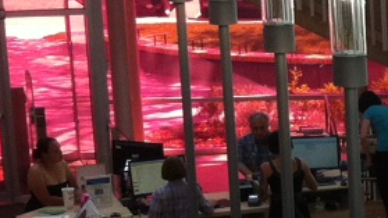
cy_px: 233
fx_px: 1821
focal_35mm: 177
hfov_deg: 10.9
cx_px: 816
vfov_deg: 6.8
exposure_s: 1/120
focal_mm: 3.85
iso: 100
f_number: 2.8
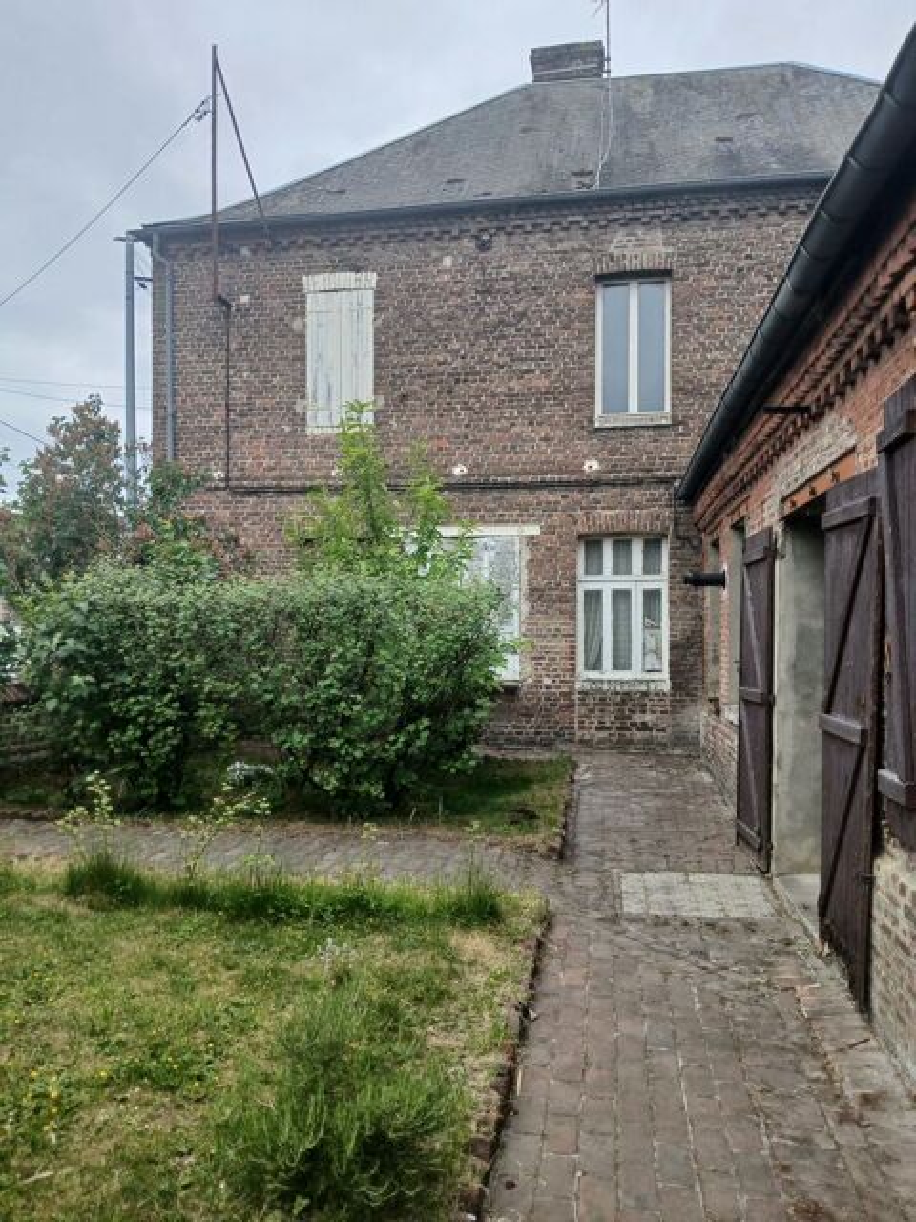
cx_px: 458
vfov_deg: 67.3
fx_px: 917
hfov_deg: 53.1
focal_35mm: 26
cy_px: 611
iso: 20
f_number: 1.8
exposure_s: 1/154
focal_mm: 3.98
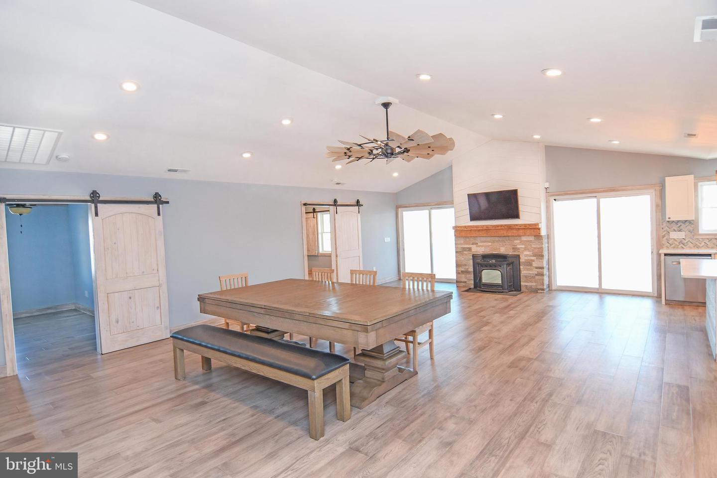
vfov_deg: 67.4
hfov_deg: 90.0
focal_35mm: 18
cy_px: 239
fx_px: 358
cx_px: 358
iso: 400
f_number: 6.3
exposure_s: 1/30
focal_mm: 12
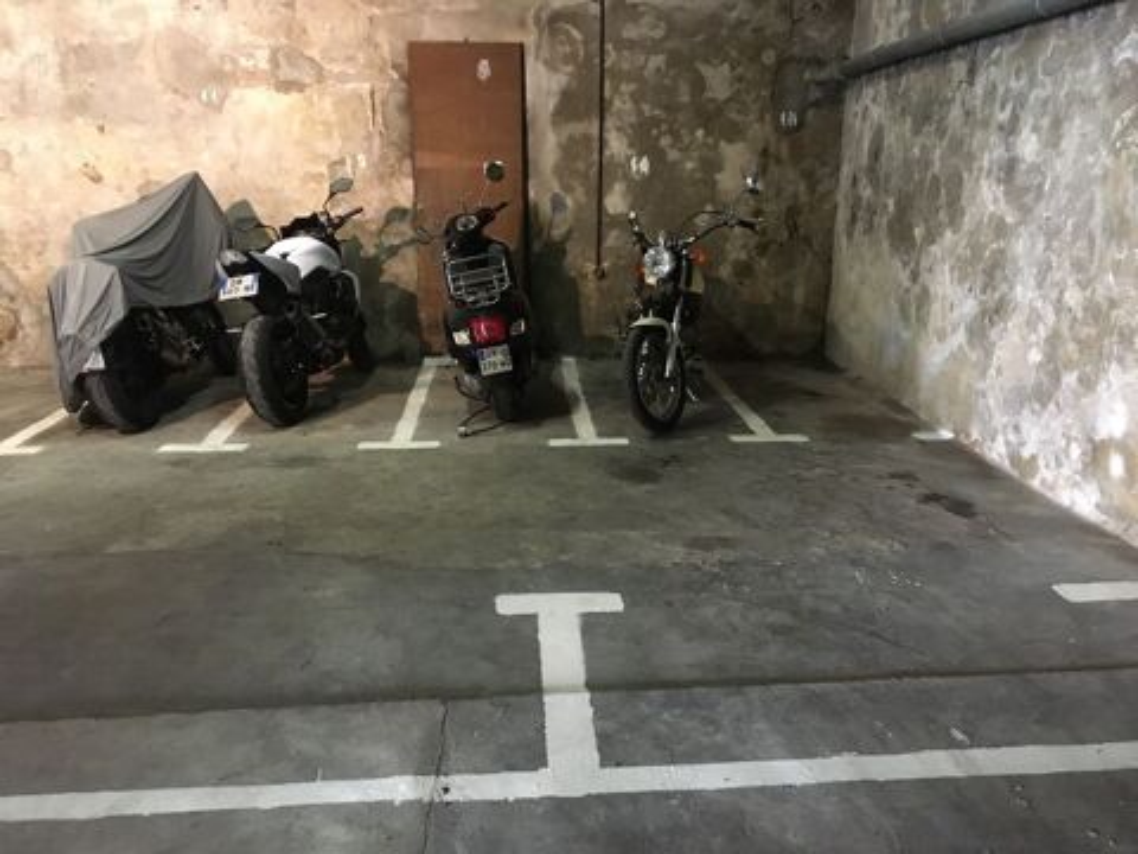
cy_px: 427
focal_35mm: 29
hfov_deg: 61.7
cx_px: 569
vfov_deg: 48.2
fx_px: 953
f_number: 2.2
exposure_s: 1/17
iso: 250
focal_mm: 4.15
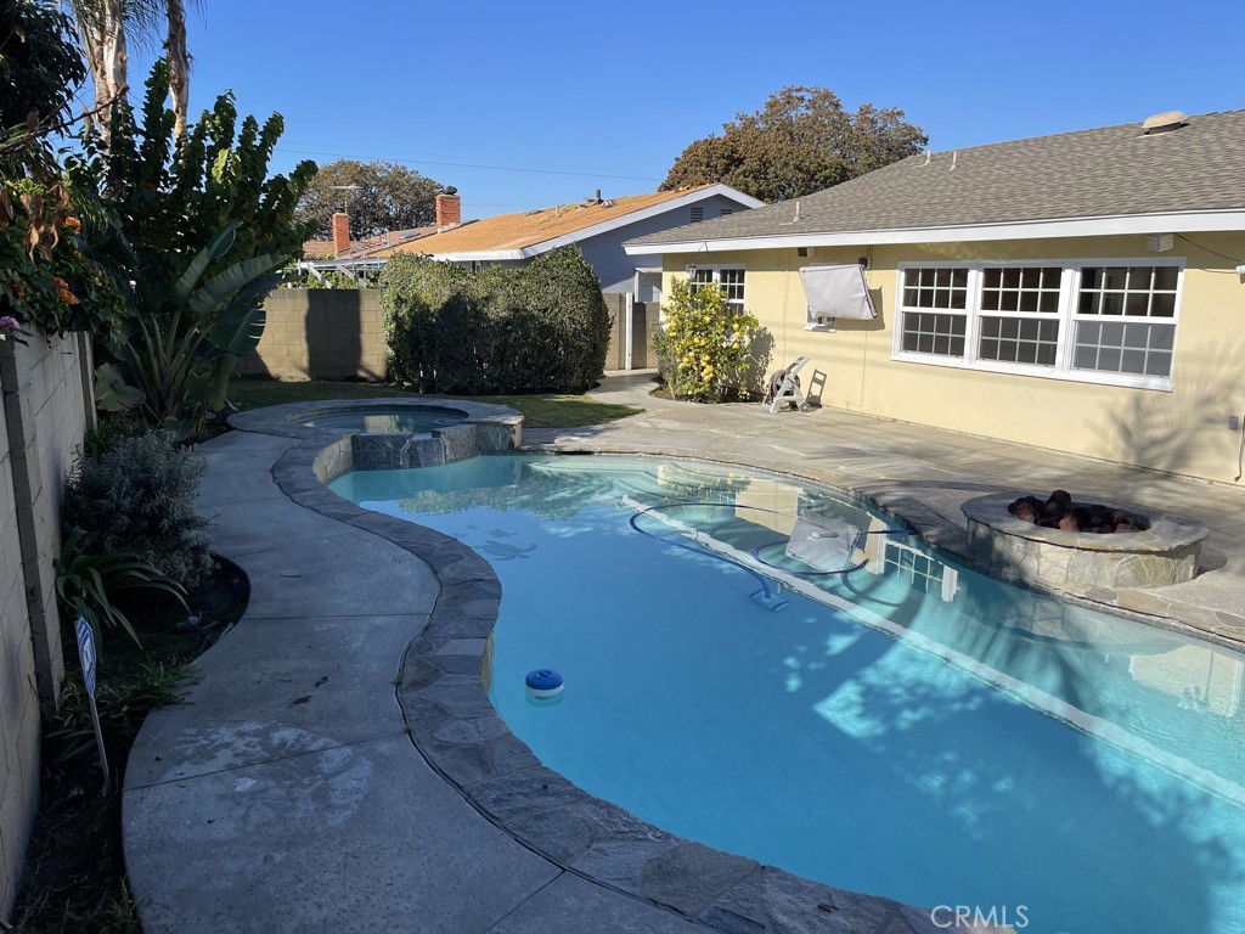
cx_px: 622
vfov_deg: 53.1
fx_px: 935
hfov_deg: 67.3
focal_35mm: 26
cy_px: 467
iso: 32
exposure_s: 1/2857
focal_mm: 5.1
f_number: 1.6
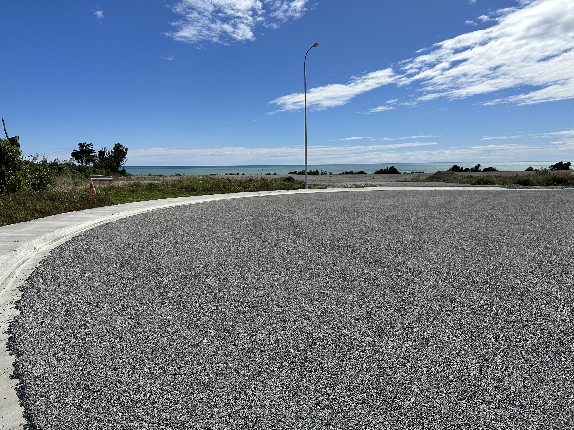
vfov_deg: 56.8
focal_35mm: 24
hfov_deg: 71.6
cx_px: 287
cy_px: 215
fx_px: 398
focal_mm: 6.86
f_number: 1.78
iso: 80
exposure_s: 1/10753
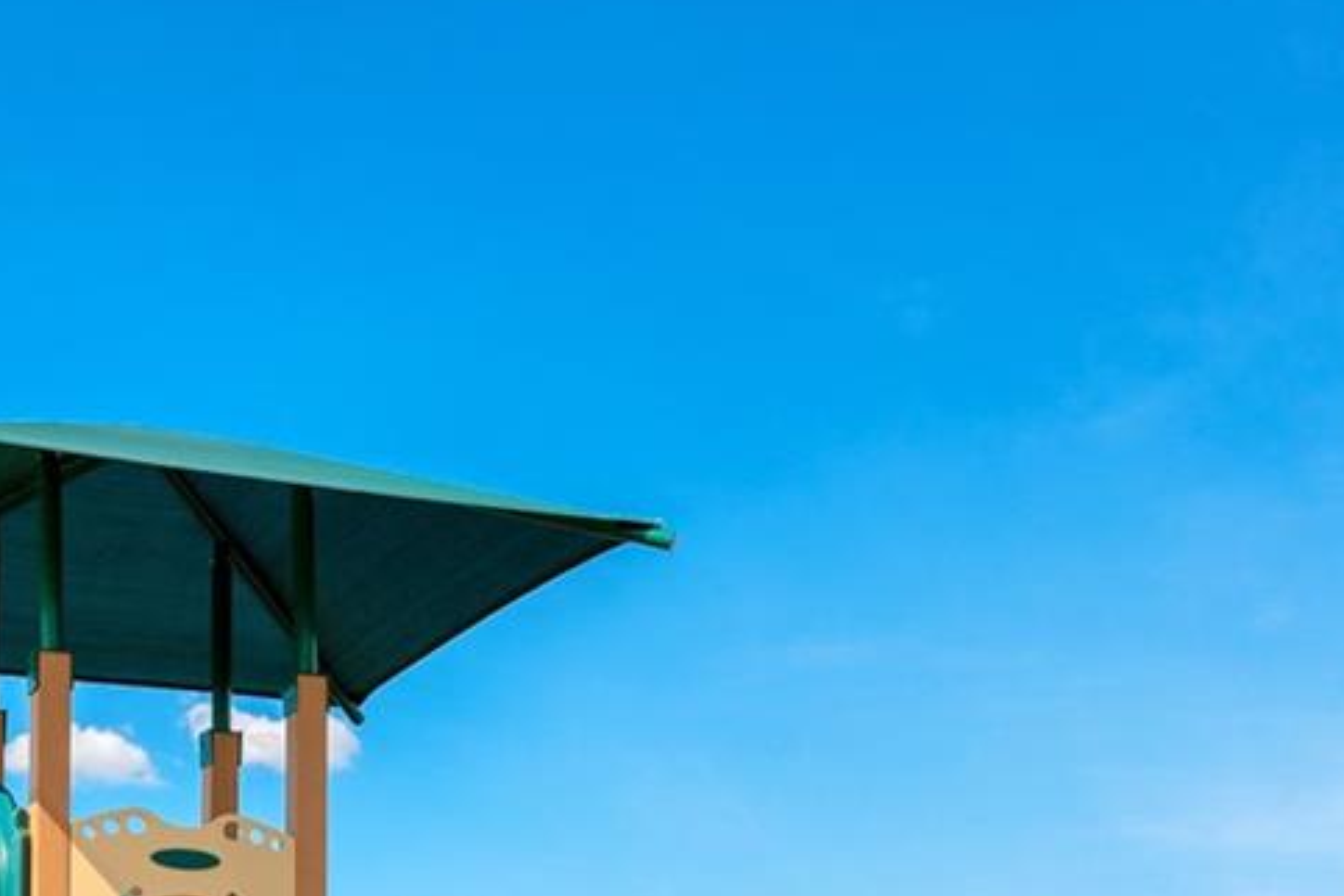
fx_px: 1979
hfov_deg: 36.4
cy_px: 1400
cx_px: 298
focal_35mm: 53
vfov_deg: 21.0
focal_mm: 16
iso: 100
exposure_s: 1/250
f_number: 10
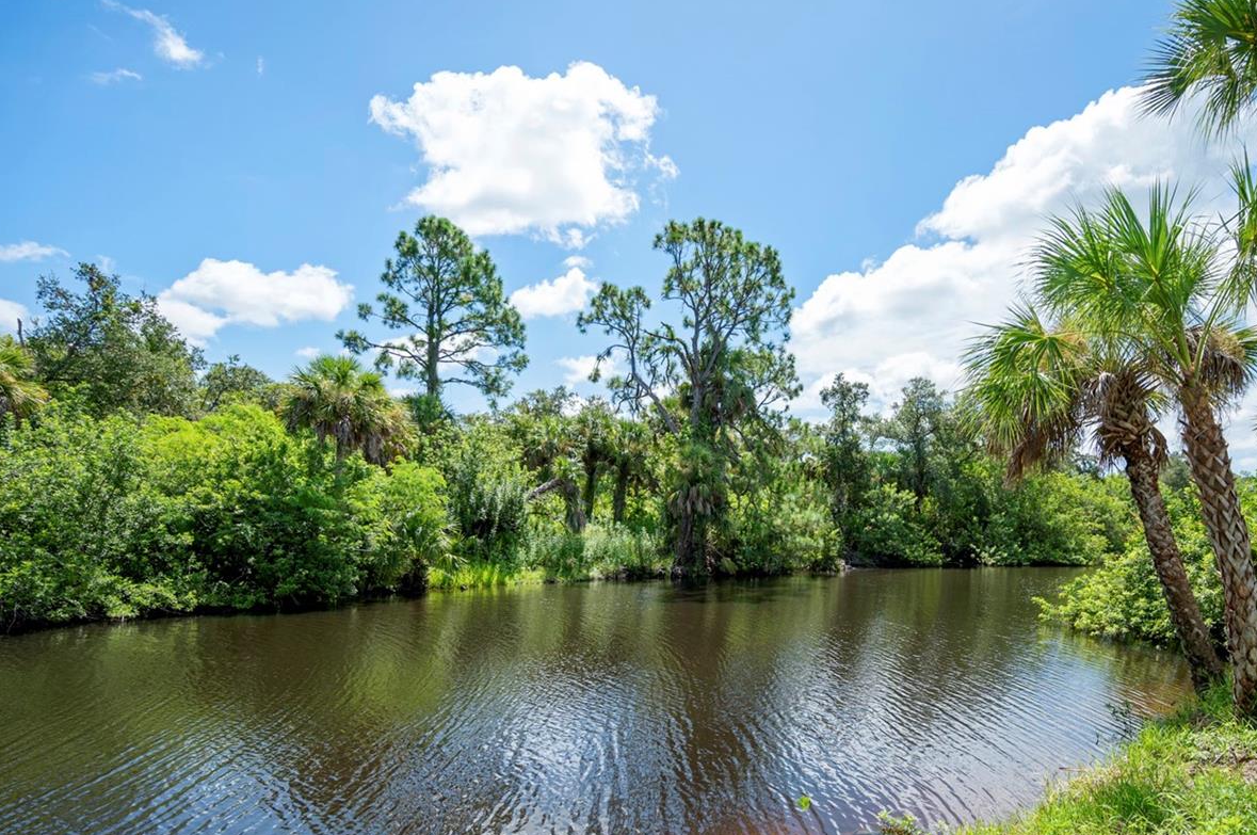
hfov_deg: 86.0
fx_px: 663
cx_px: 751
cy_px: 528
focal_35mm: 19
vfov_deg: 63.4
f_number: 4
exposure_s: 1/1000
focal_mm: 14
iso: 100
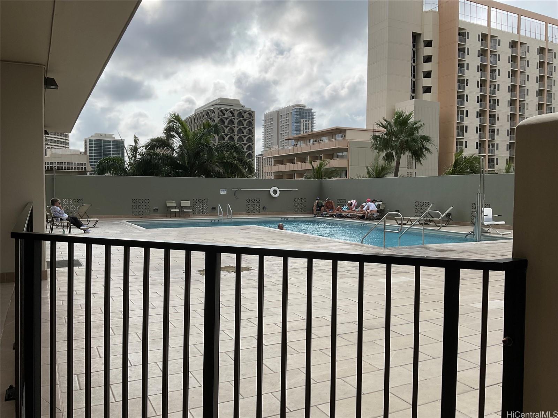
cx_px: 279
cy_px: 209
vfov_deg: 48.2
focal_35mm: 29
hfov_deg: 61.7
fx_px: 467
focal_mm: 3
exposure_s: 1/2538
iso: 16
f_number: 1.8
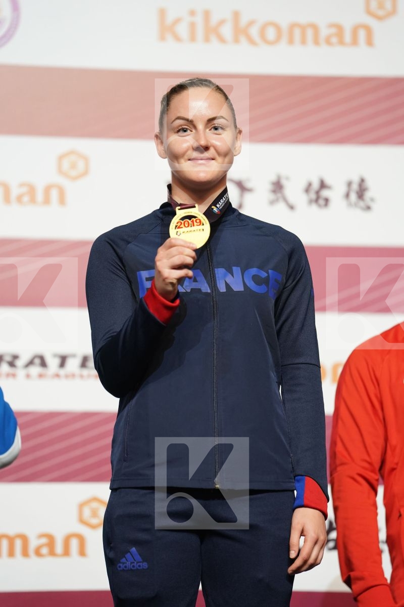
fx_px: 3366
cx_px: 202
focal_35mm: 200
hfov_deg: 6.9
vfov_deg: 10.3
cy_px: 304
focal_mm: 200
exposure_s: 1/250
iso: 1600
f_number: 2.8
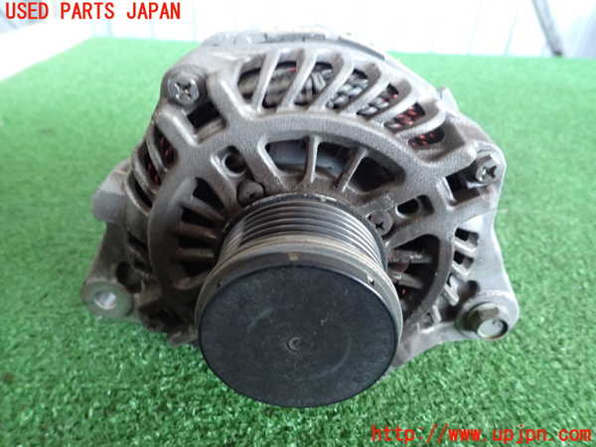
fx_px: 430
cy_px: 224
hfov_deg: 69.4
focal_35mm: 25
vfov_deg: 54.9
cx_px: 298
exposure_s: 1/15
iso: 800
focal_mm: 4.5
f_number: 8
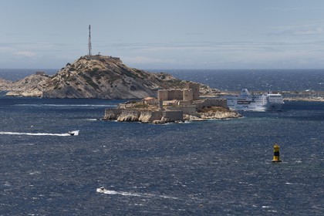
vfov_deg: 6.9
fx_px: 1800
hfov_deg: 10.3
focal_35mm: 200
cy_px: 108
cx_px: 162
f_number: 13
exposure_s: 1/400
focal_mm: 200
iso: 200
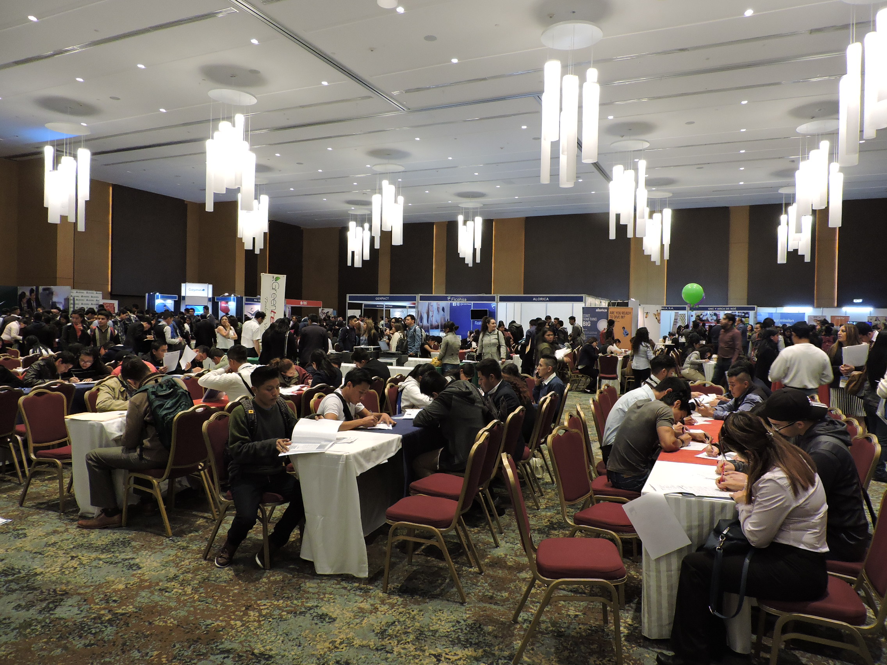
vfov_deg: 56.8
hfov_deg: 71.6
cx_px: 444
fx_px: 615
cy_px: 332
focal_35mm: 24
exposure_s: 1/30
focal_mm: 4.3
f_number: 3
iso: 400
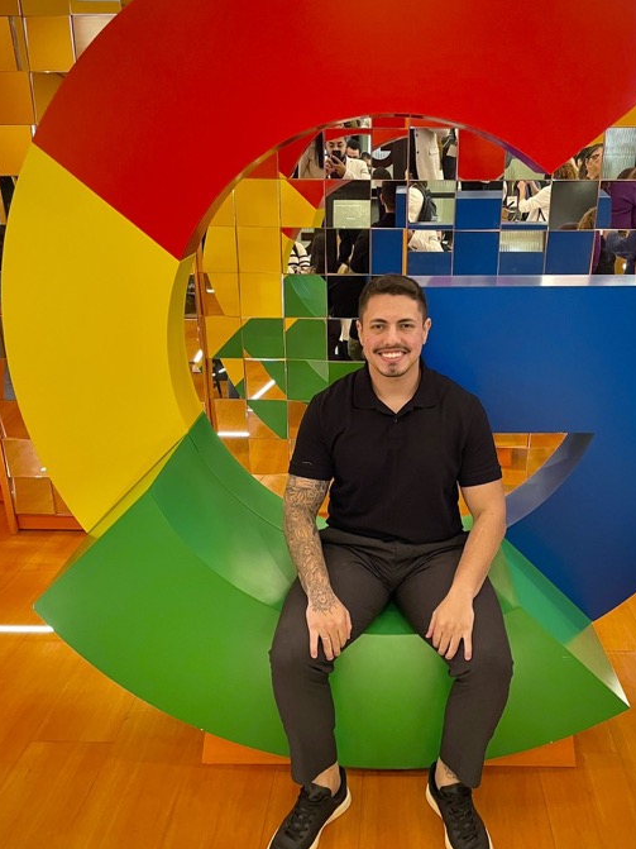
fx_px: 760
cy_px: 455
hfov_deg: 45.2
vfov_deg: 58.3
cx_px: 376
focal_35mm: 31
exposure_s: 1/60
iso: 400
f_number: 1.6
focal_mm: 4.2
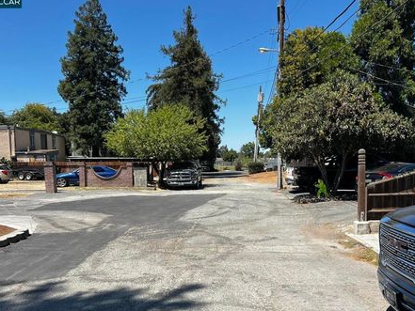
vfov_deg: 40.3
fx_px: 420
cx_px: 247
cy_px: 204
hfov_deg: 52.3
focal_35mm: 35
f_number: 1.5
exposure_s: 1/2994
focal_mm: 5.7
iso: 50
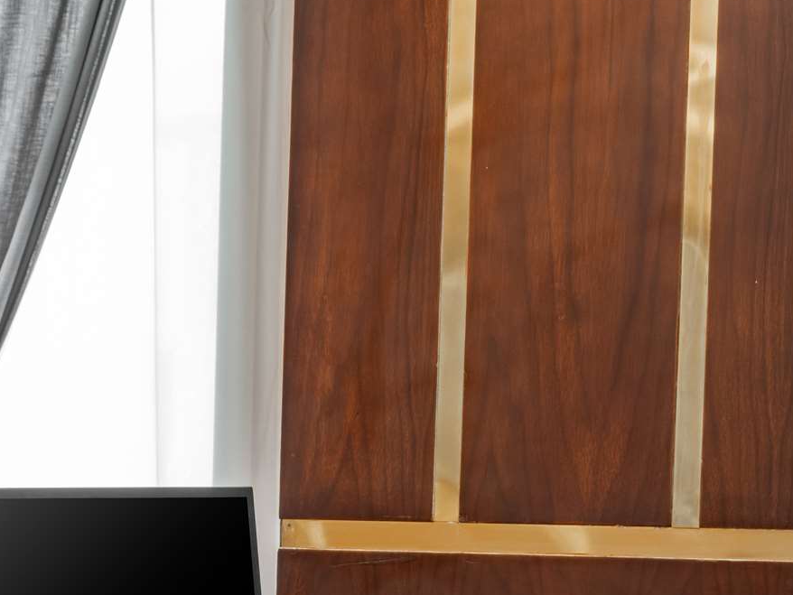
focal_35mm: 223
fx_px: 5110
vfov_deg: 6.6
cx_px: -683
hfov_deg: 8.5
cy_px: 911
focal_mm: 64
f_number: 16
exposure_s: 6.5
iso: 100
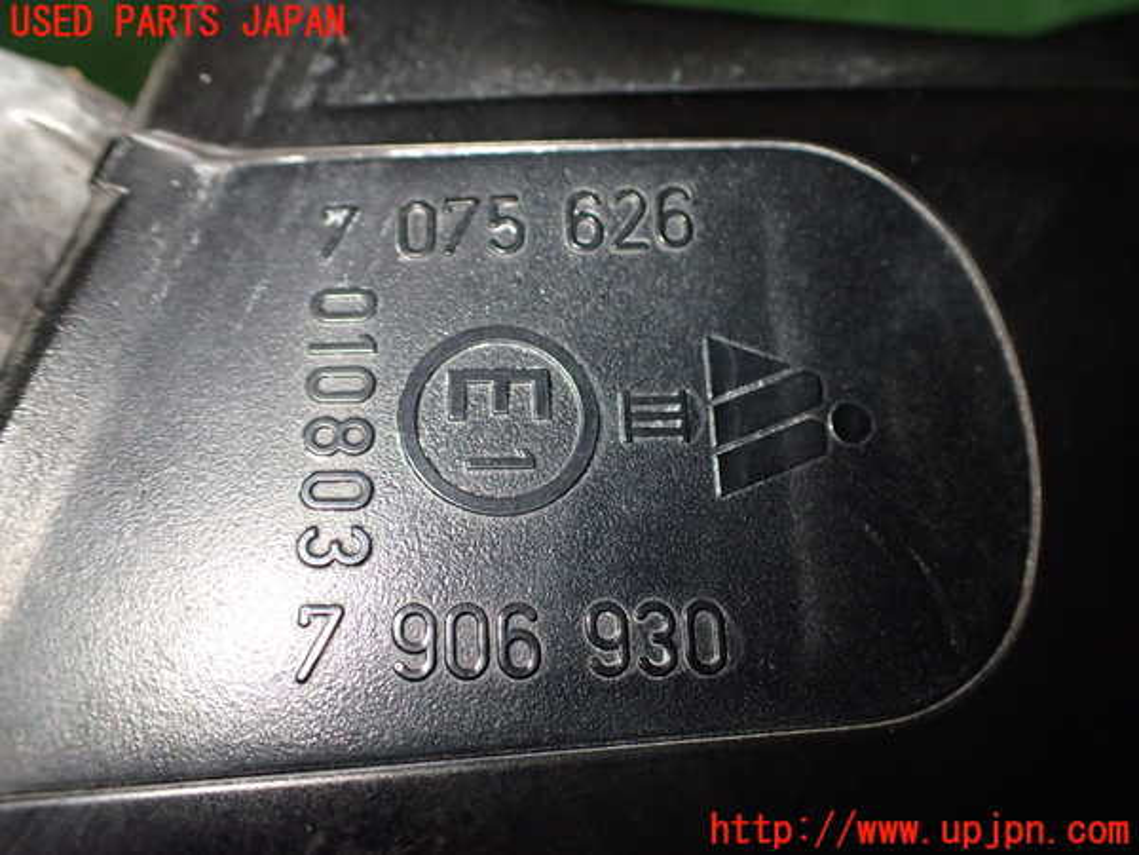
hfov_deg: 60.0
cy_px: 428
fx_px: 987
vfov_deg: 46.8
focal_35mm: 30
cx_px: 570
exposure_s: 1/125
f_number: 2.3
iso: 500
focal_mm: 5.4
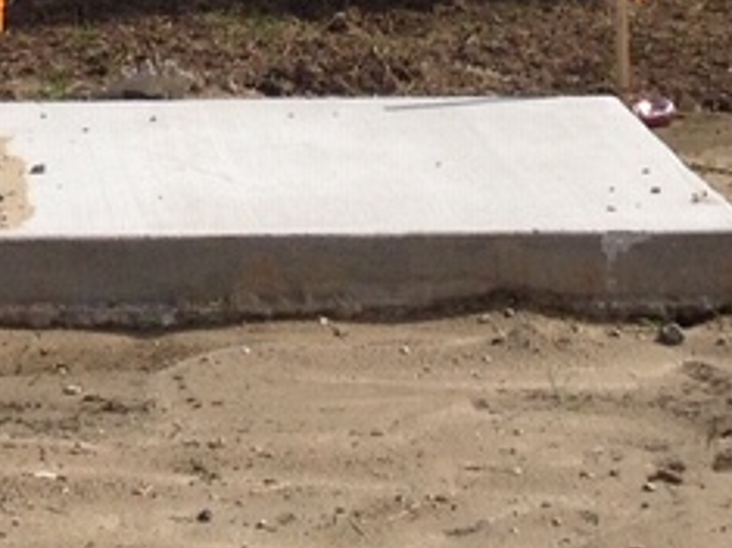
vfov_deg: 7.5
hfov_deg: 10.3
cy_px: -442
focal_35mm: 191
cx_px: 87
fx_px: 4037
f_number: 2.4
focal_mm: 4.28
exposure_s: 1/2513
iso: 50
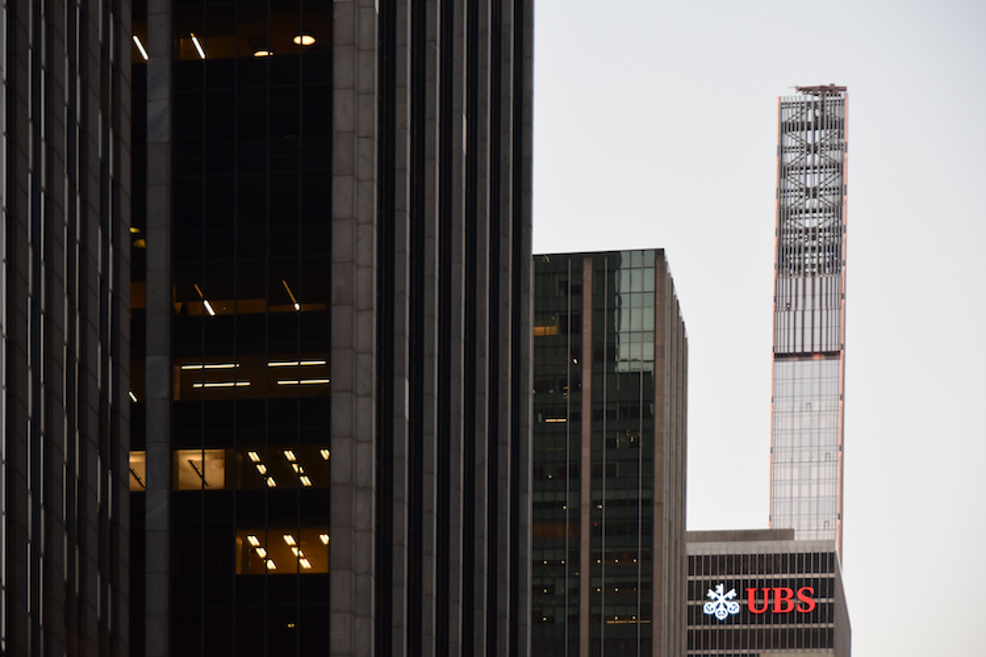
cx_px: 493
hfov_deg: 14.4
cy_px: 328
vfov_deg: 9.6
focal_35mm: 142
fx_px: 3903
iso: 2000
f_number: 5.6
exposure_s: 1/200
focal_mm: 95
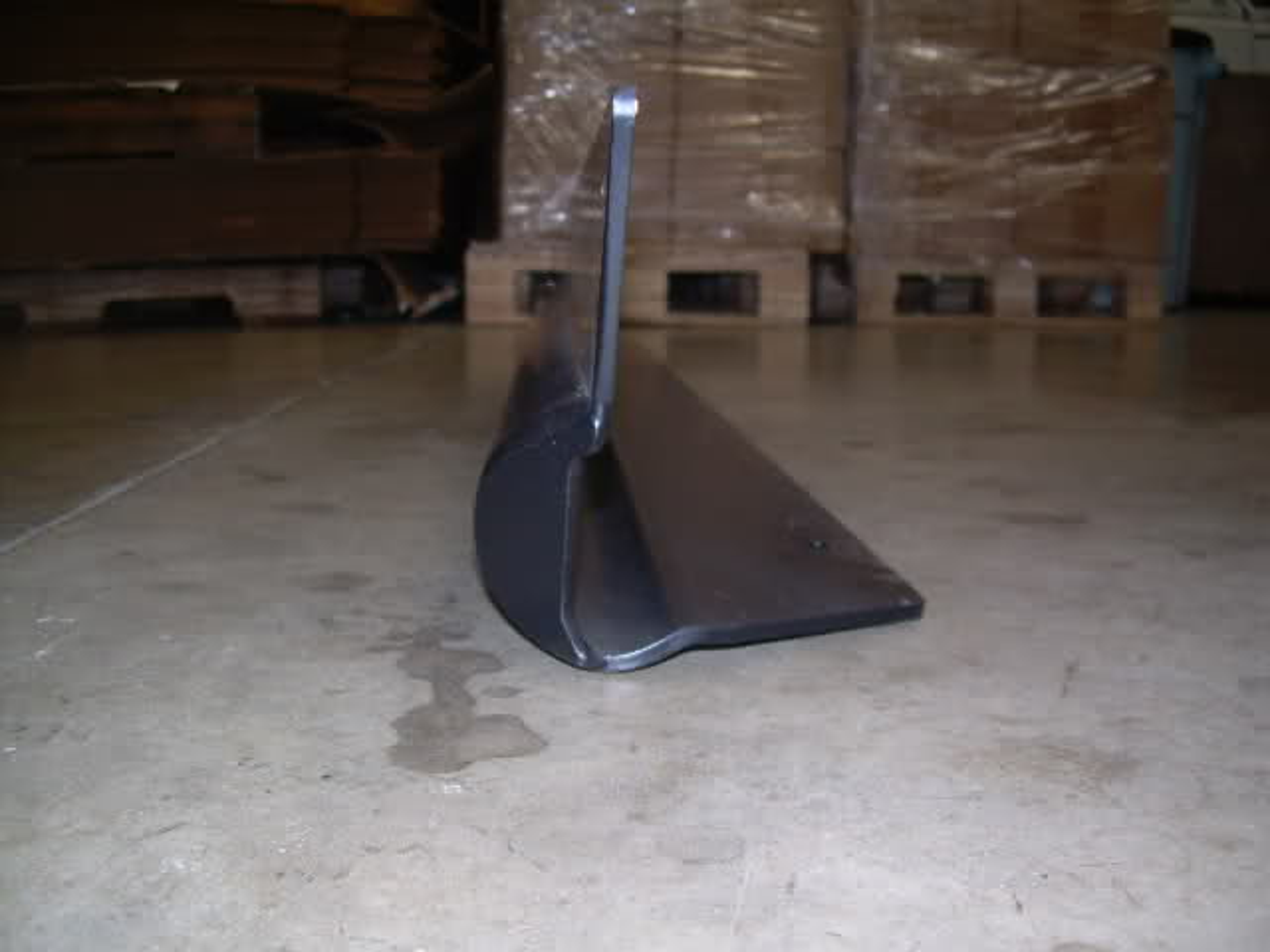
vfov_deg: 37.7
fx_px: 1394
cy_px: 476
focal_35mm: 38
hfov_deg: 49.0
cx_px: 635
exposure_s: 1/60
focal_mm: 6.3
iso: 50
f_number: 2.8
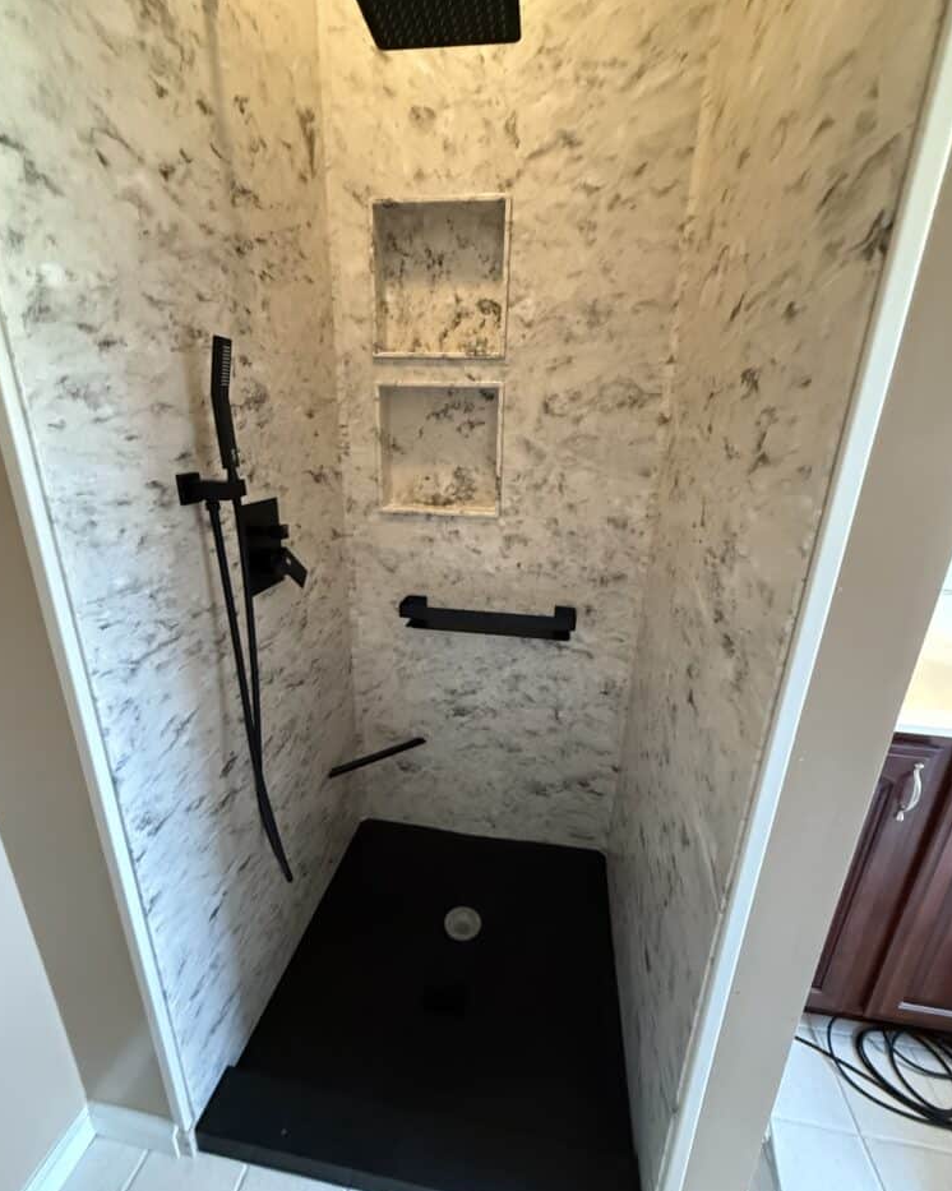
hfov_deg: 84.0
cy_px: 608
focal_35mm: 15
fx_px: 528
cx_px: 475
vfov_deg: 96.8
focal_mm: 2.22
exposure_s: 1/60
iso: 1000
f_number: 2.2
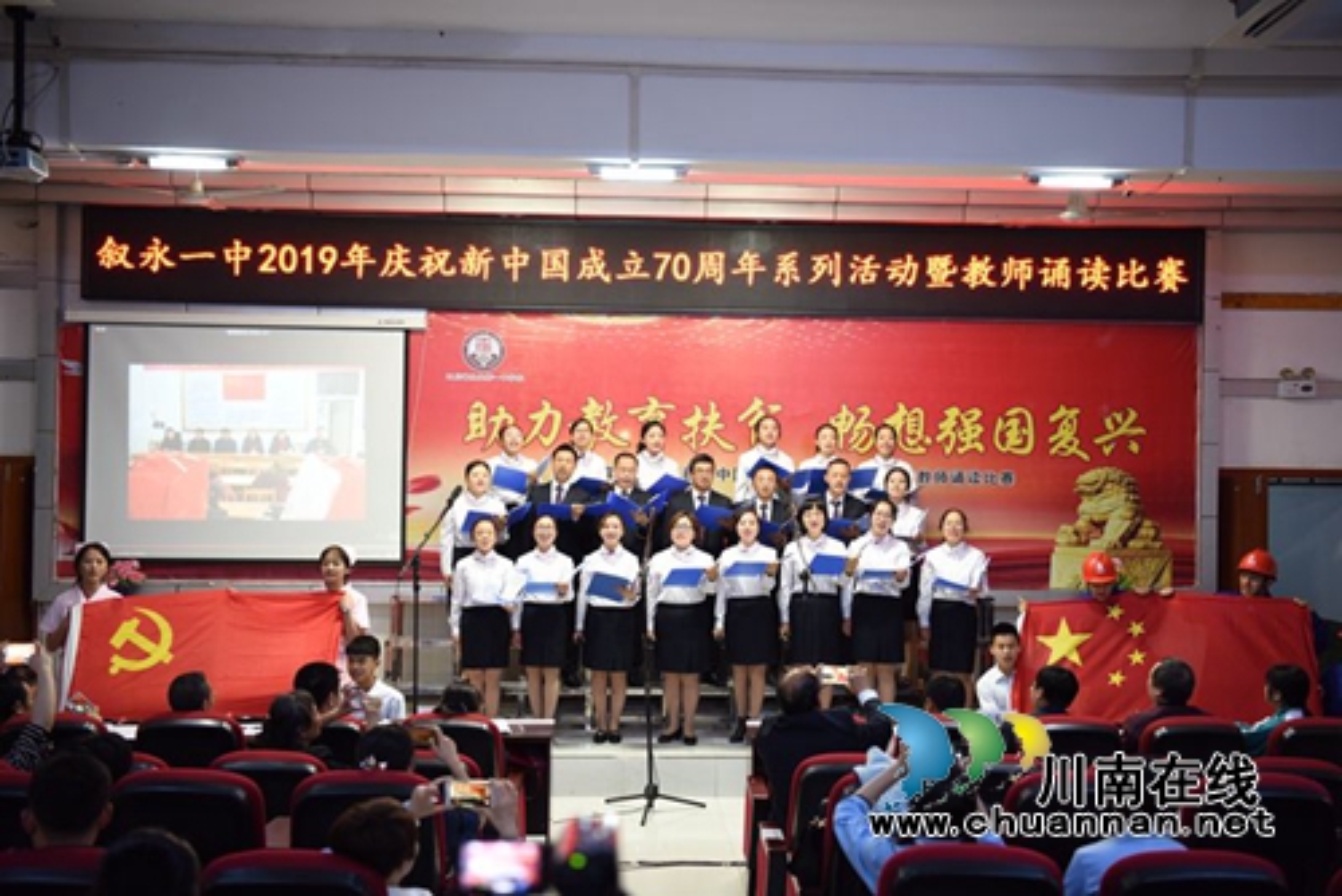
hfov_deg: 48.4
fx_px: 1492
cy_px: 448
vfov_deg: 33.4
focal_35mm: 40
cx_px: 671
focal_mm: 40
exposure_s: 1/40
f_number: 2.8
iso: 720
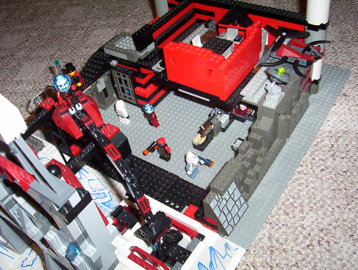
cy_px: 135
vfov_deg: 33.7
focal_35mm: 43
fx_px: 446
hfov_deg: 43.8
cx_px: 179
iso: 140
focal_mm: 5.77
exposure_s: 1/60
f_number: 2.73
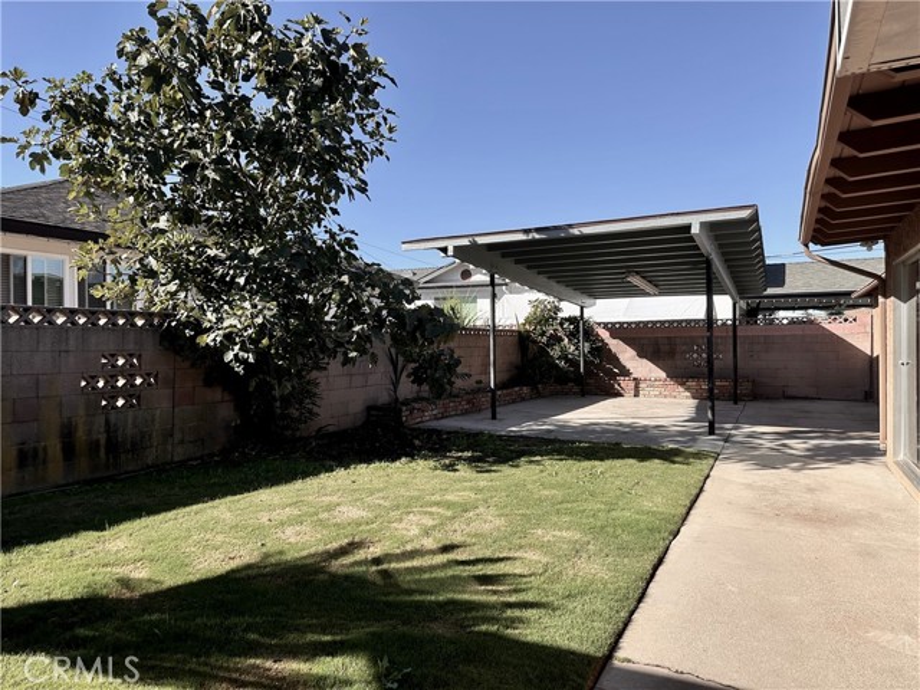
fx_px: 638
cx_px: 460
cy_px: 345
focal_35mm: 24
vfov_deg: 56.8
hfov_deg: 71.6
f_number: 1.78
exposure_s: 1/2732
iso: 80
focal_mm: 6.86
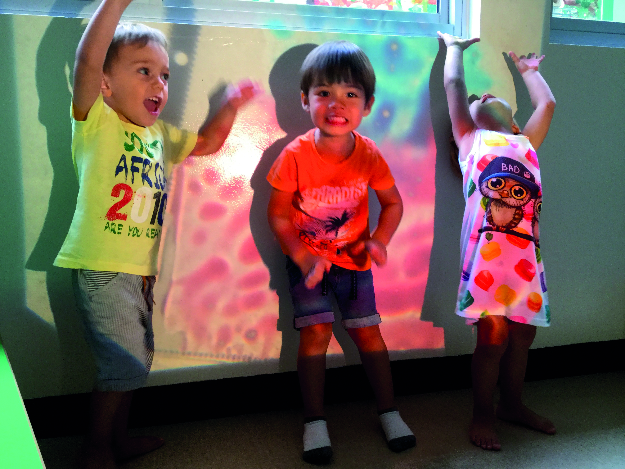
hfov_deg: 58.4
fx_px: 560
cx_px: 312
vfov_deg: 45.4
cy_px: 234
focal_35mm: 31
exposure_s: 1/33
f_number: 2.4
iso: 64
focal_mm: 3.3
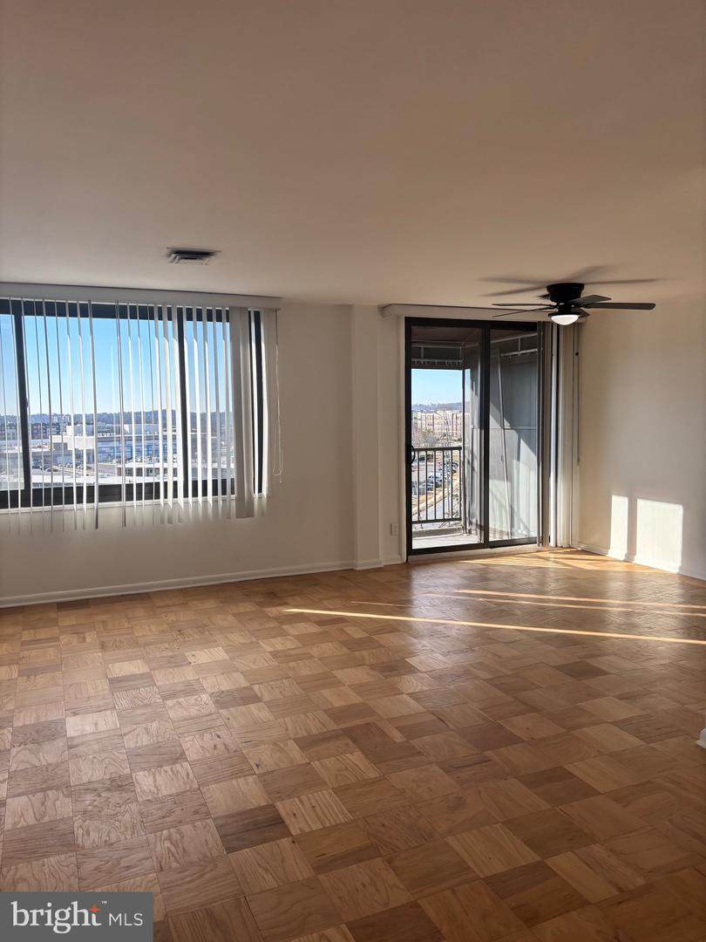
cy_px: 471
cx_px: 353
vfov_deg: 67.3
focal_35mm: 26
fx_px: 707
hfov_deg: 53.1
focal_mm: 5.96
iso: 50
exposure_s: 1/615
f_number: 1.6
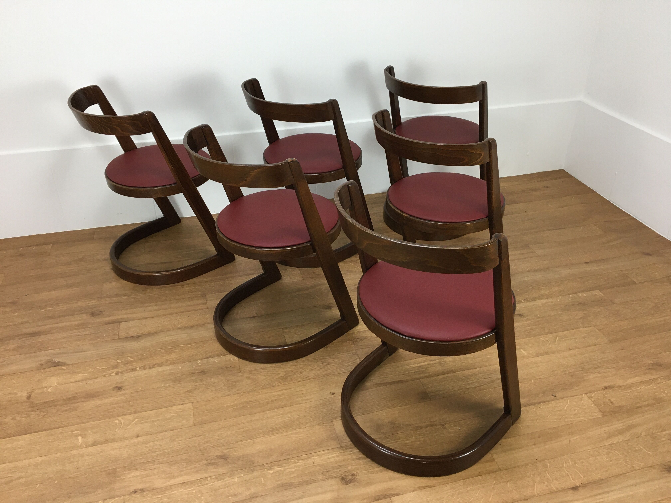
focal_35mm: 29
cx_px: 336
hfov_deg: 61.7
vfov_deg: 48.2
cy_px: 252
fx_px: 562
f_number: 2.2
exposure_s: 1/33
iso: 50
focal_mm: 4.15
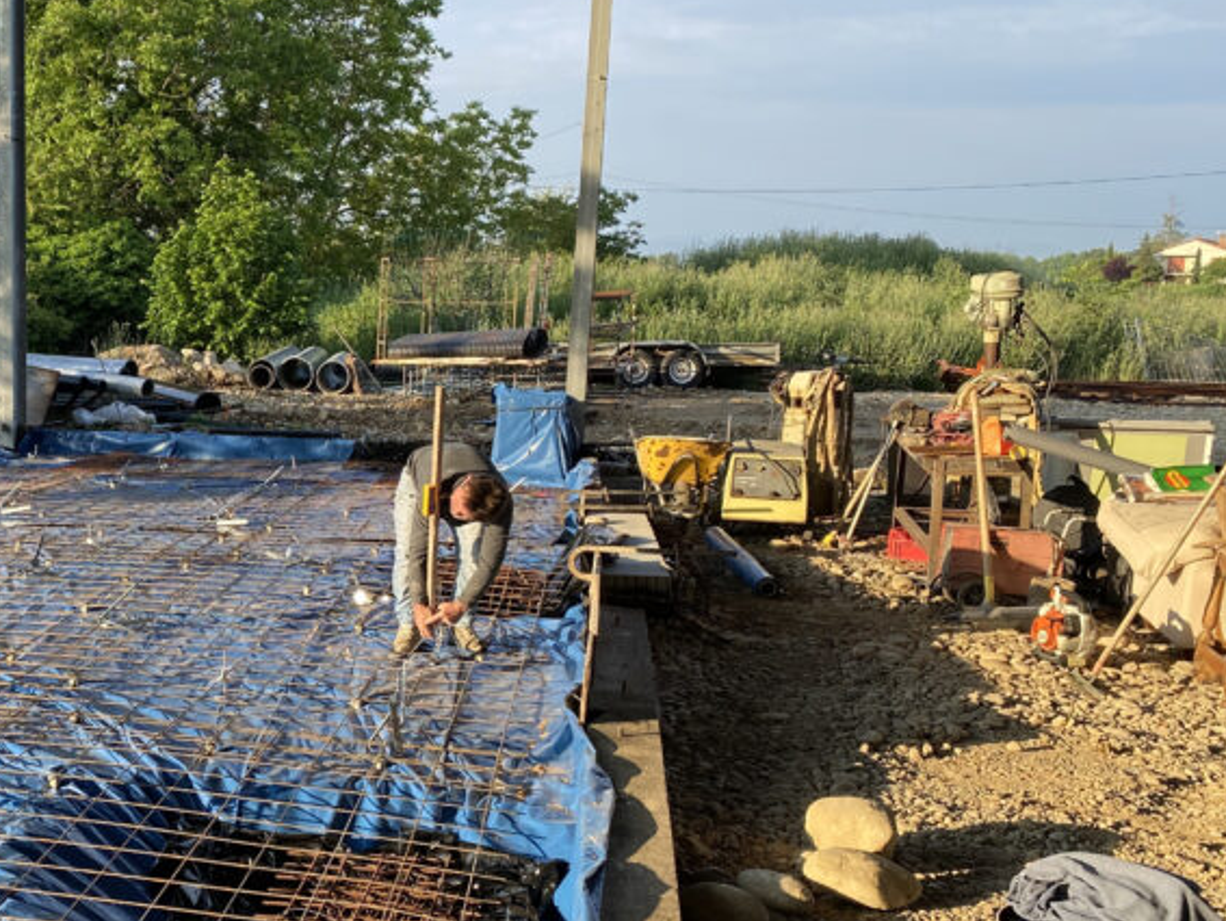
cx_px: 128
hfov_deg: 37.8
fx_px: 1665
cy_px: 594
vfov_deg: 30.7
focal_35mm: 47
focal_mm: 4.25
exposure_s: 1/585
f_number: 1.8
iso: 32
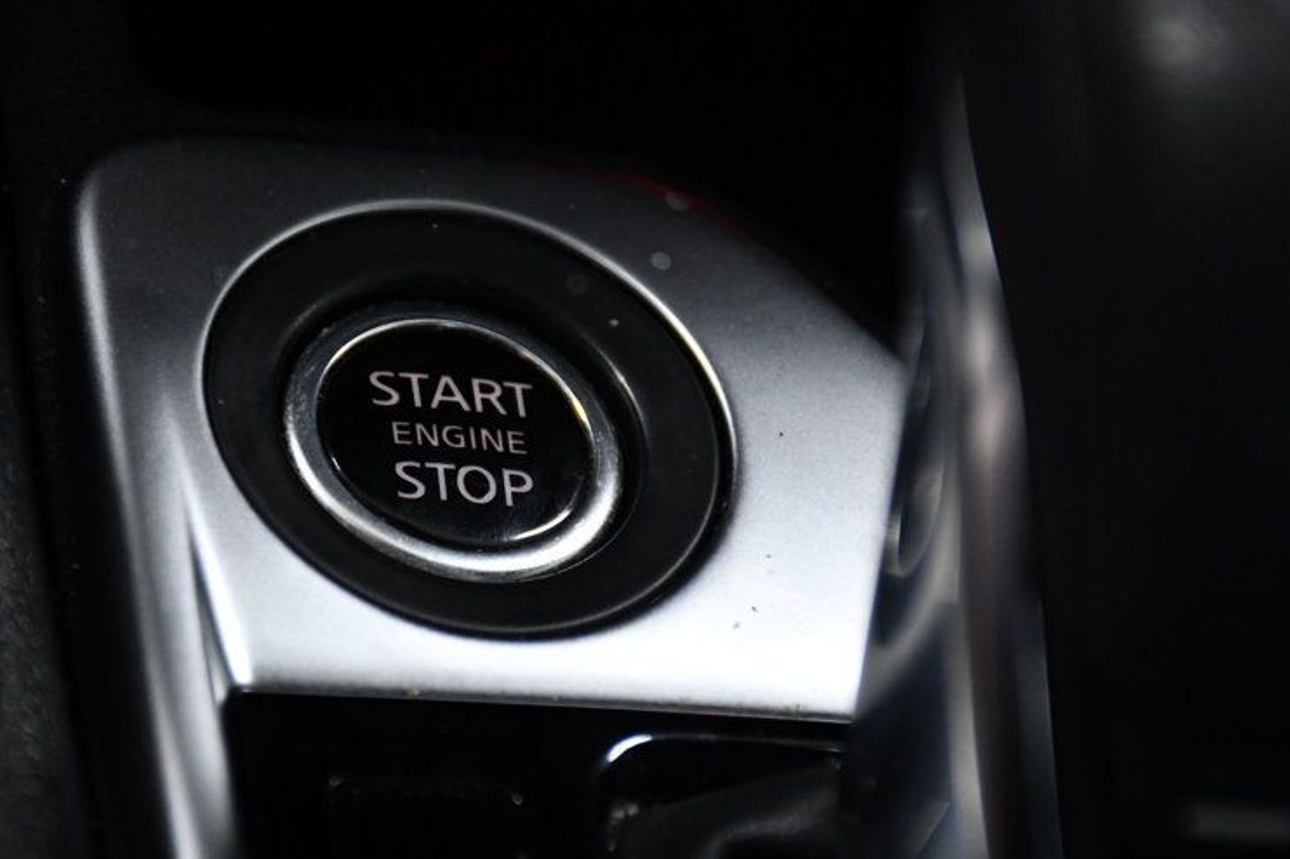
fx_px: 7414
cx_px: 452
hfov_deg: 9.9
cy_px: 419
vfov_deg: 6.6
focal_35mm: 207
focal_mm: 100
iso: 2500
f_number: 5.6
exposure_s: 1/400
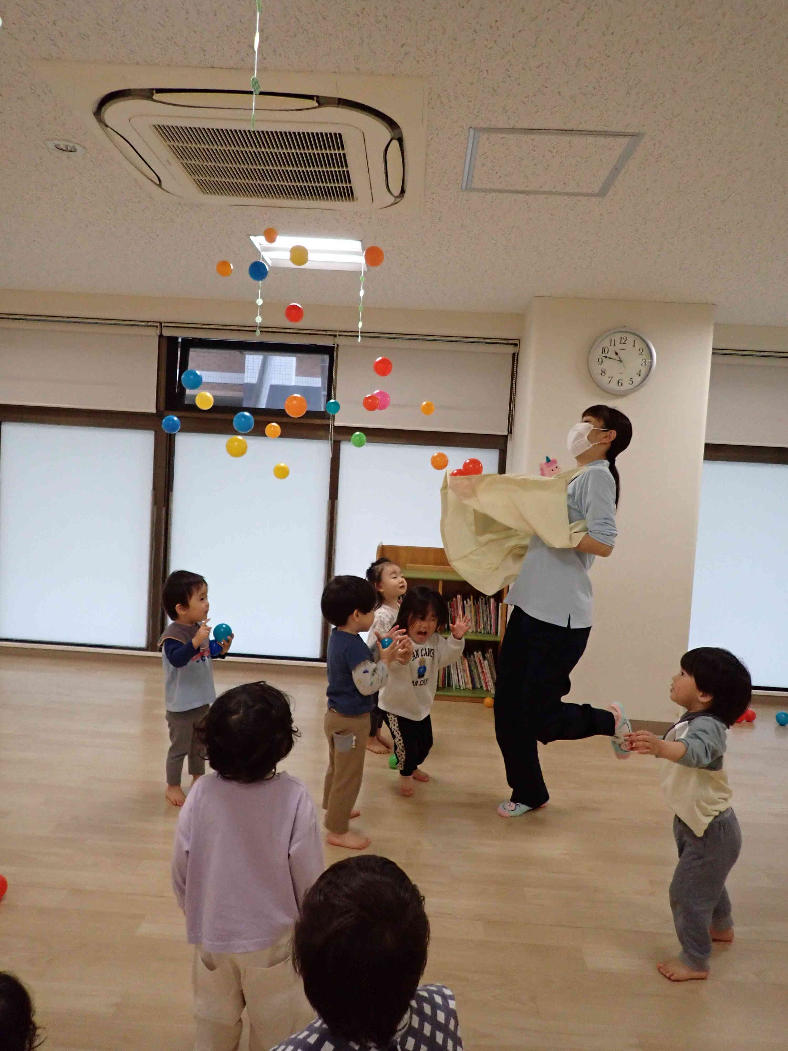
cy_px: 526
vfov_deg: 69.4
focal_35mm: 25
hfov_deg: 54.9
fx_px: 759
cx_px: 394
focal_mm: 4.5
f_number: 2
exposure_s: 1/640
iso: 800
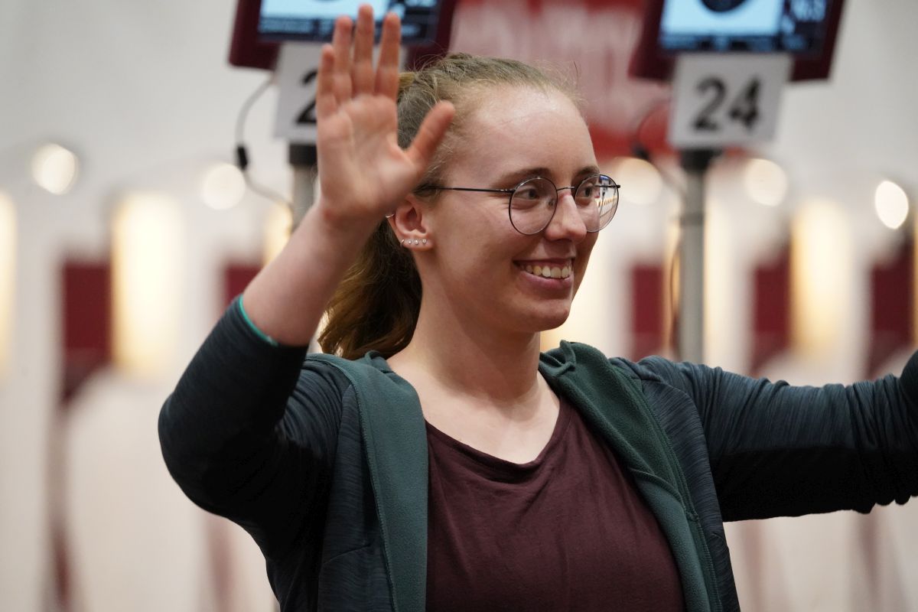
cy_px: 306
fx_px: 10199
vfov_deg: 3.4
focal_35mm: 400
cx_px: 459
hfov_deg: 5.2
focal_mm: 400
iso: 10000
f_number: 6.3
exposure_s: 1/320
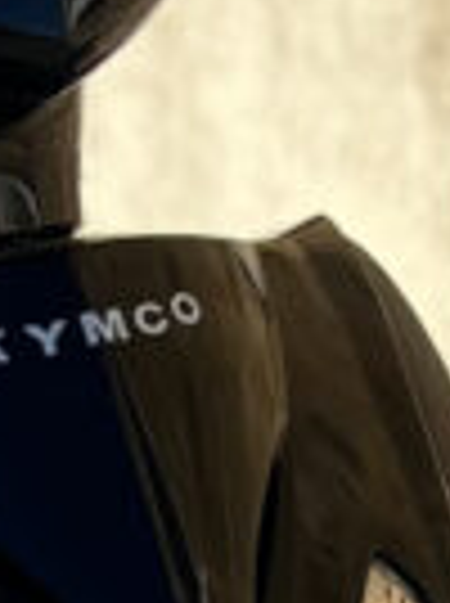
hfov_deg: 7.4
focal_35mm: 199
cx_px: -63
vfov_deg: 9.5
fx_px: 3460
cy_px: 1044
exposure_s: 1/2008
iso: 50
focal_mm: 5.7
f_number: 1.5
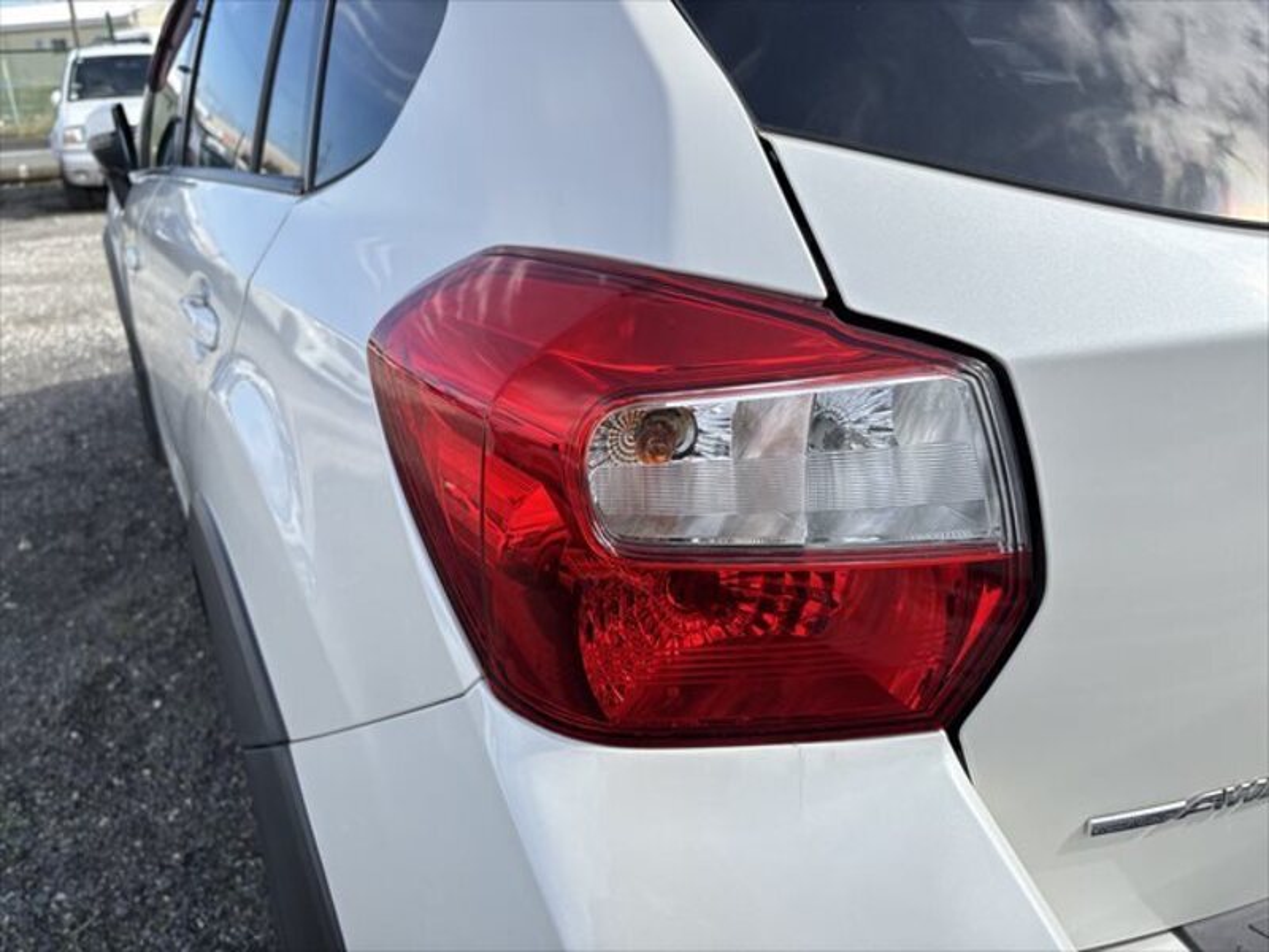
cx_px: 634
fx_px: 953
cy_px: 476
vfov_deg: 53.1
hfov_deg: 67.3
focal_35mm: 26
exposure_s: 1/1695
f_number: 1.6
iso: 50
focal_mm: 5.96
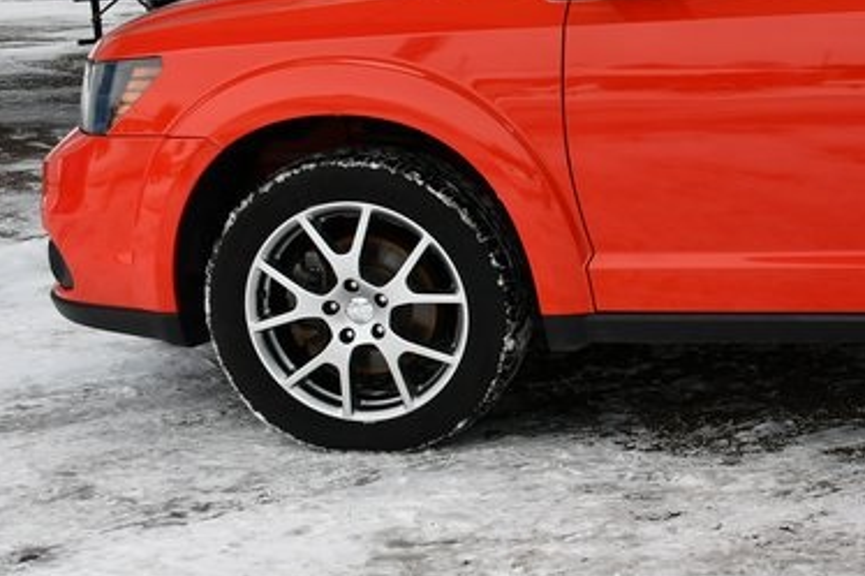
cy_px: 276
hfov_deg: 25.2
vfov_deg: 18.4
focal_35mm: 74
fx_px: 1777
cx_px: 976
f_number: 5.6
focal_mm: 18
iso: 250
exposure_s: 1/250
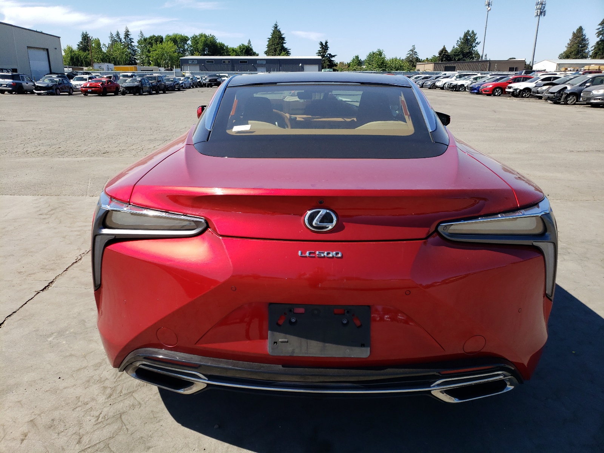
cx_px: 302
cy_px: 226
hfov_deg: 67.3
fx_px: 454
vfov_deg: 53.1
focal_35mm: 26
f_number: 1.5
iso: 50
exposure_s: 1/2500
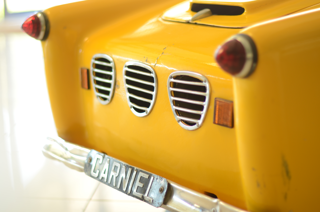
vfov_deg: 18.1
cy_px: 106
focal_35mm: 75
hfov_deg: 27.0
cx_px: 160
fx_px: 665
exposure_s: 1/80
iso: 160
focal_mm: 50
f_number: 1.4
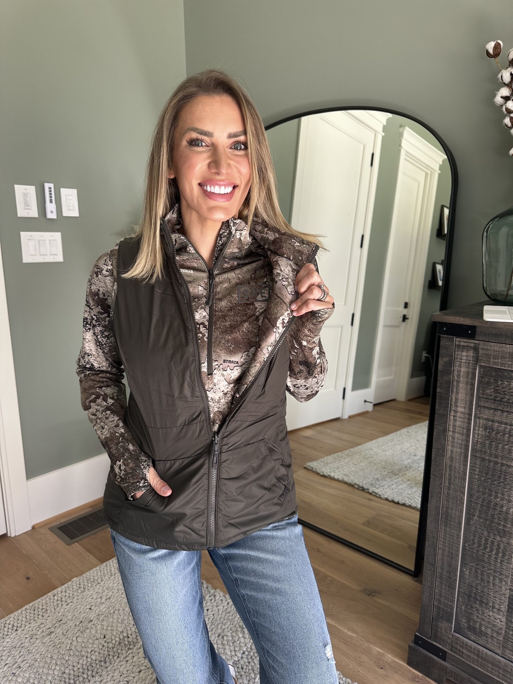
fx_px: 474
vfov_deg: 71.6
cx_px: 256
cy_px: 342
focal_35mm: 24
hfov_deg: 56.8
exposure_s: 1/121
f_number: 1.78
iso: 125
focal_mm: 6.86
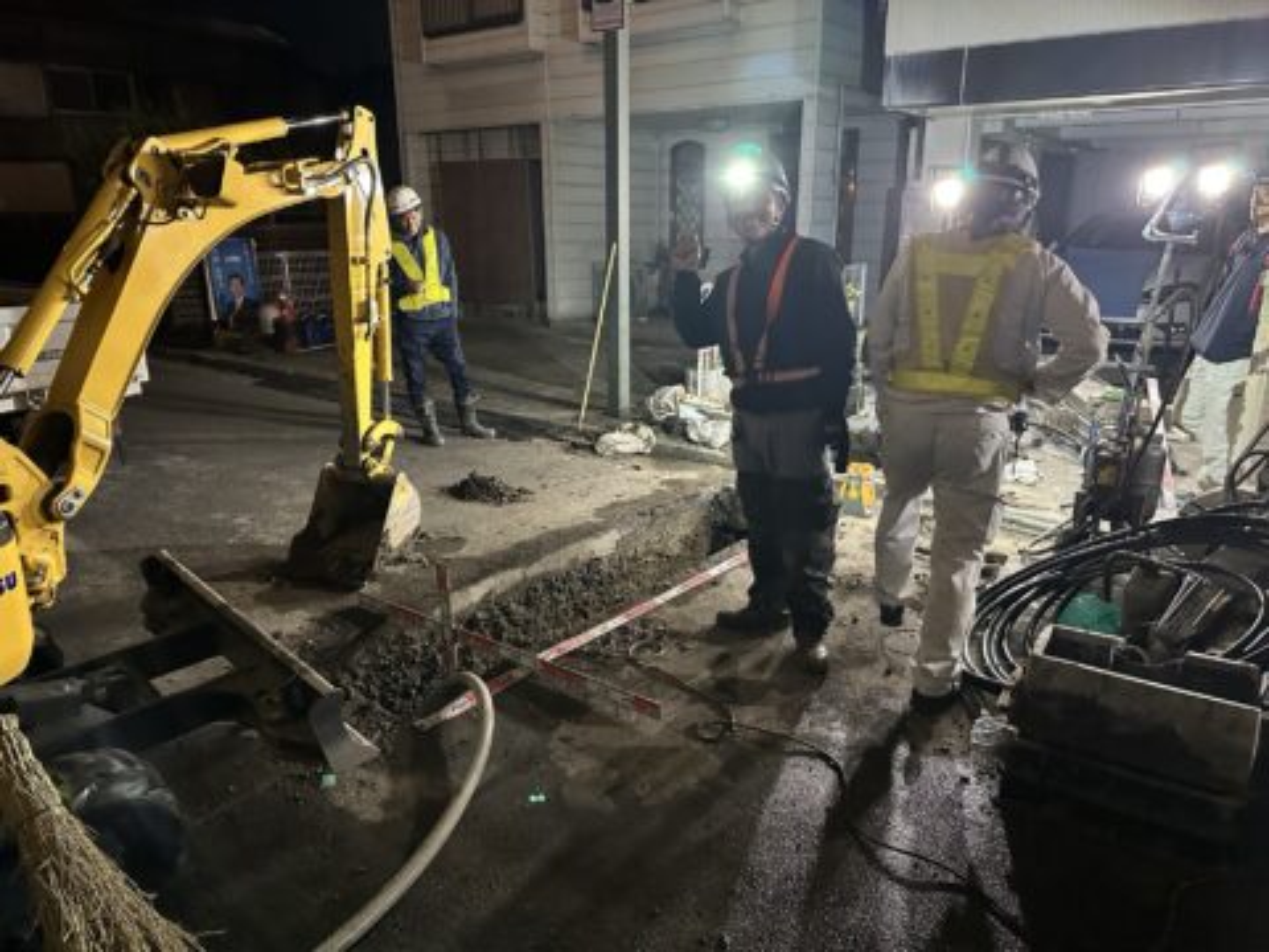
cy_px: 476
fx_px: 880
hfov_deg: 71.6
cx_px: 634
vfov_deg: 56.8
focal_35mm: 24
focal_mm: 6.86
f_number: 1.78
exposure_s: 1/42
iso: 1000
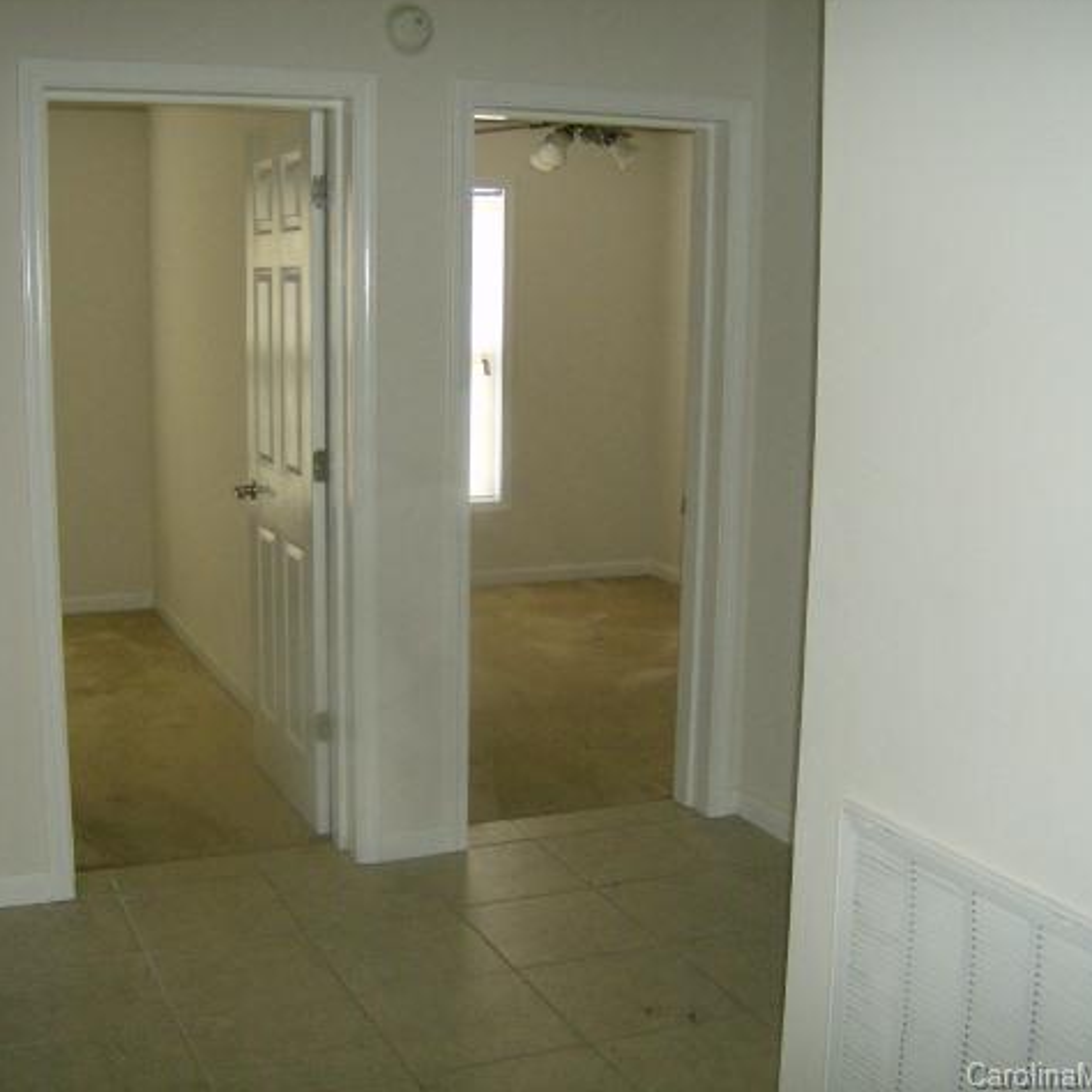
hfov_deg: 39.1
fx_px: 1535
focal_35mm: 43
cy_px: 544
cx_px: 493
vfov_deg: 39.2
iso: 200
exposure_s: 1/60
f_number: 2.8
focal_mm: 6
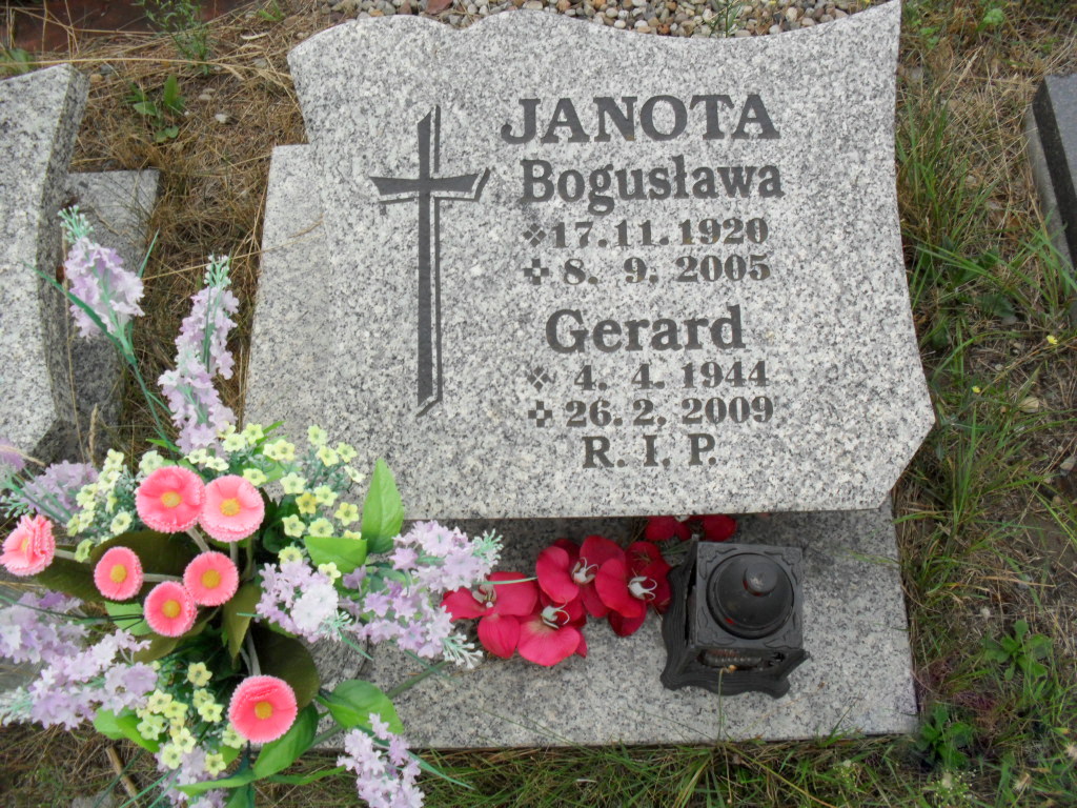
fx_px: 1089
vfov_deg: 40.7
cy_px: 404
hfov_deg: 52.6
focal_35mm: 35
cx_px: 538
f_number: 3.2
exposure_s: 1/350
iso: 100
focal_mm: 6.3
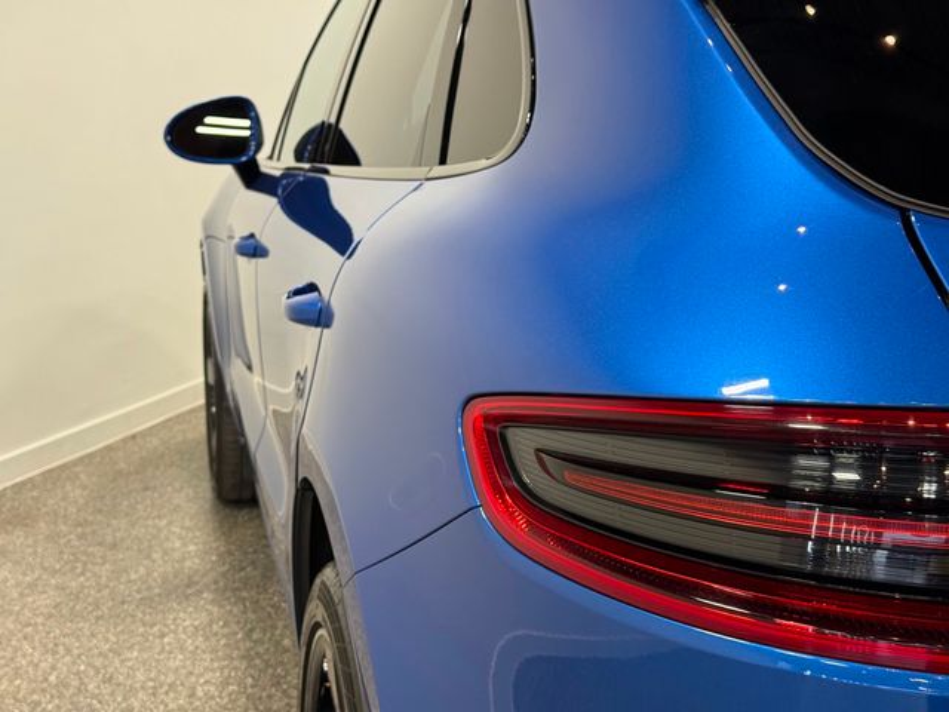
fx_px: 1316
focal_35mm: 48
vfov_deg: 30.3
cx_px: 474
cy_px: 356
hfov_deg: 39.7
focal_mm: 6.76
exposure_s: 1/240
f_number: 1.78
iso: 100
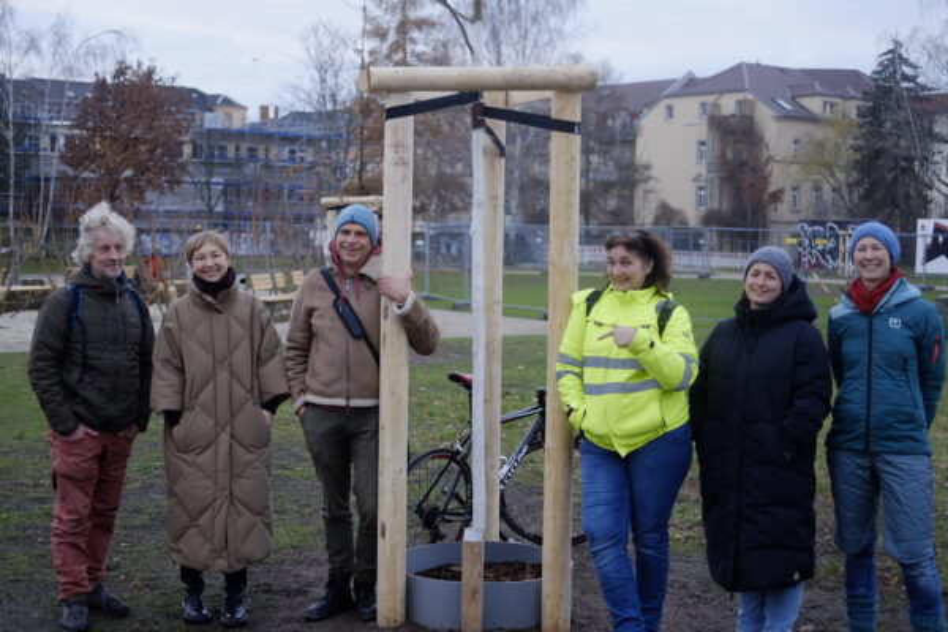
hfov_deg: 37.5
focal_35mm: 53
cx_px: 474
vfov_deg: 25.5
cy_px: 316
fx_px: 1396
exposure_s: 1/240
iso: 400
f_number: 2
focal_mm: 35
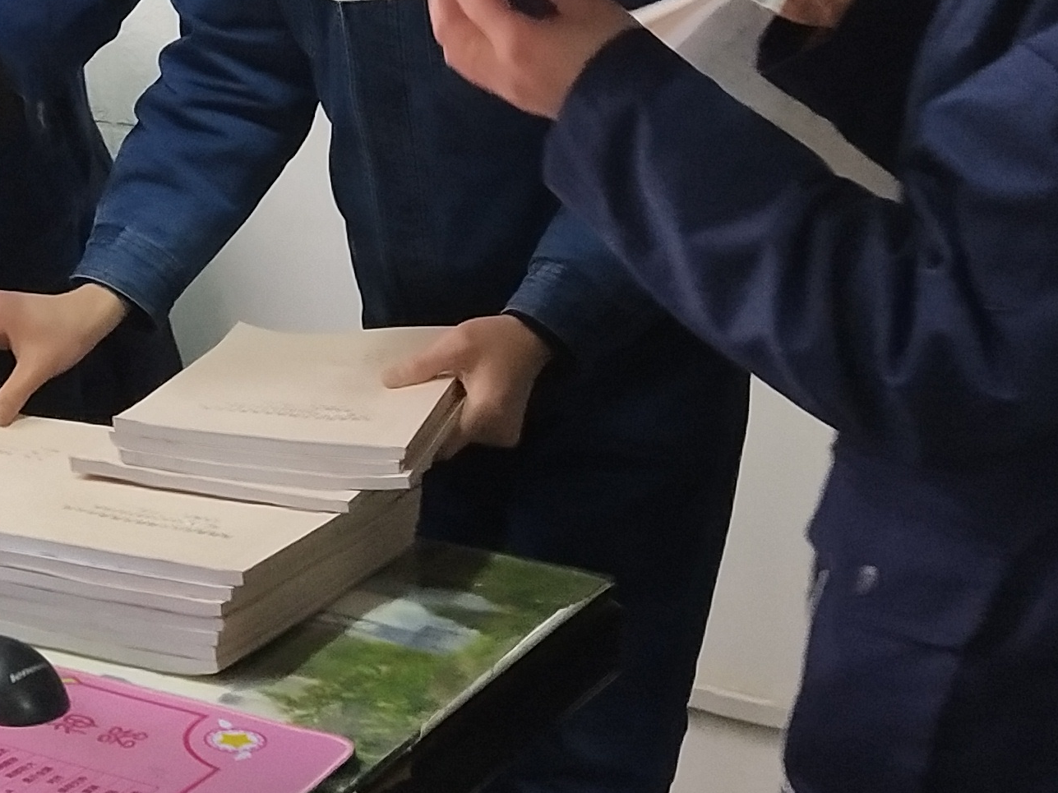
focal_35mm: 94
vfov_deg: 15.6
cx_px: 366
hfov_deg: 20.8
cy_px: 131
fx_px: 2873
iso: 566
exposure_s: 1/33.3
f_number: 1.8
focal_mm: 3.95
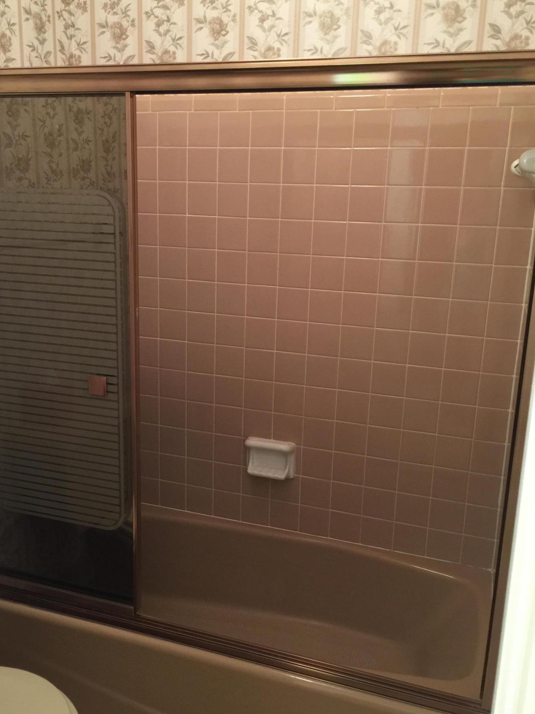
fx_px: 680
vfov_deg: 55.3
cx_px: 234
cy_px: 370
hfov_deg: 42.9
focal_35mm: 33
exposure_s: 1/15
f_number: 2.2
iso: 100
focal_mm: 4.15
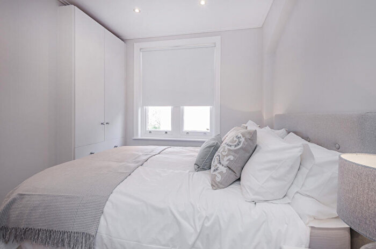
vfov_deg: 77.0
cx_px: 188
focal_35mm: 15
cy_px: 124
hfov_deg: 100.5
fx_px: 156
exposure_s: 1/8
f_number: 10
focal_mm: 10
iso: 200
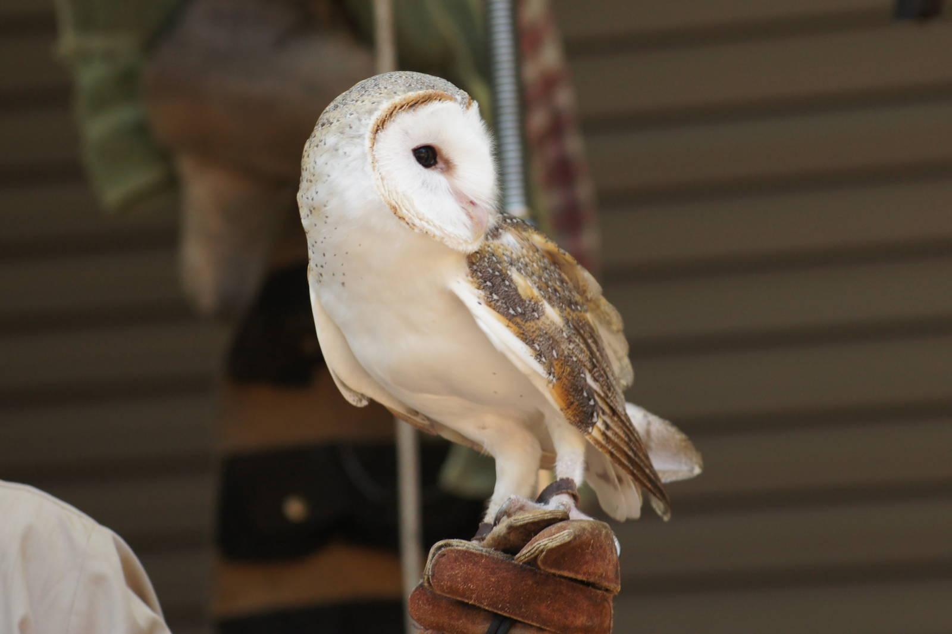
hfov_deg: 9.2
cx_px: 476
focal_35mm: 225
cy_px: 317
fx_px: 5947
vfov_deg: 6.1
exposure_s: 1/80
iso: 400
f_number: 5.6
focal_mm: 150
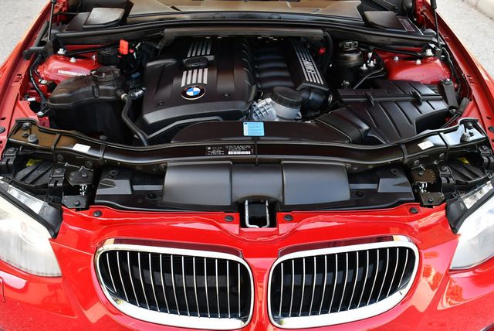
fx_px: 494
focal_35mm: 36
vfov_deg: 36.9
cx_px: 247
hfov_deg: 53.1
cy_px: 166
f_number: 5
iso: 400
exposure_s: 1/250
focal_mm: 18
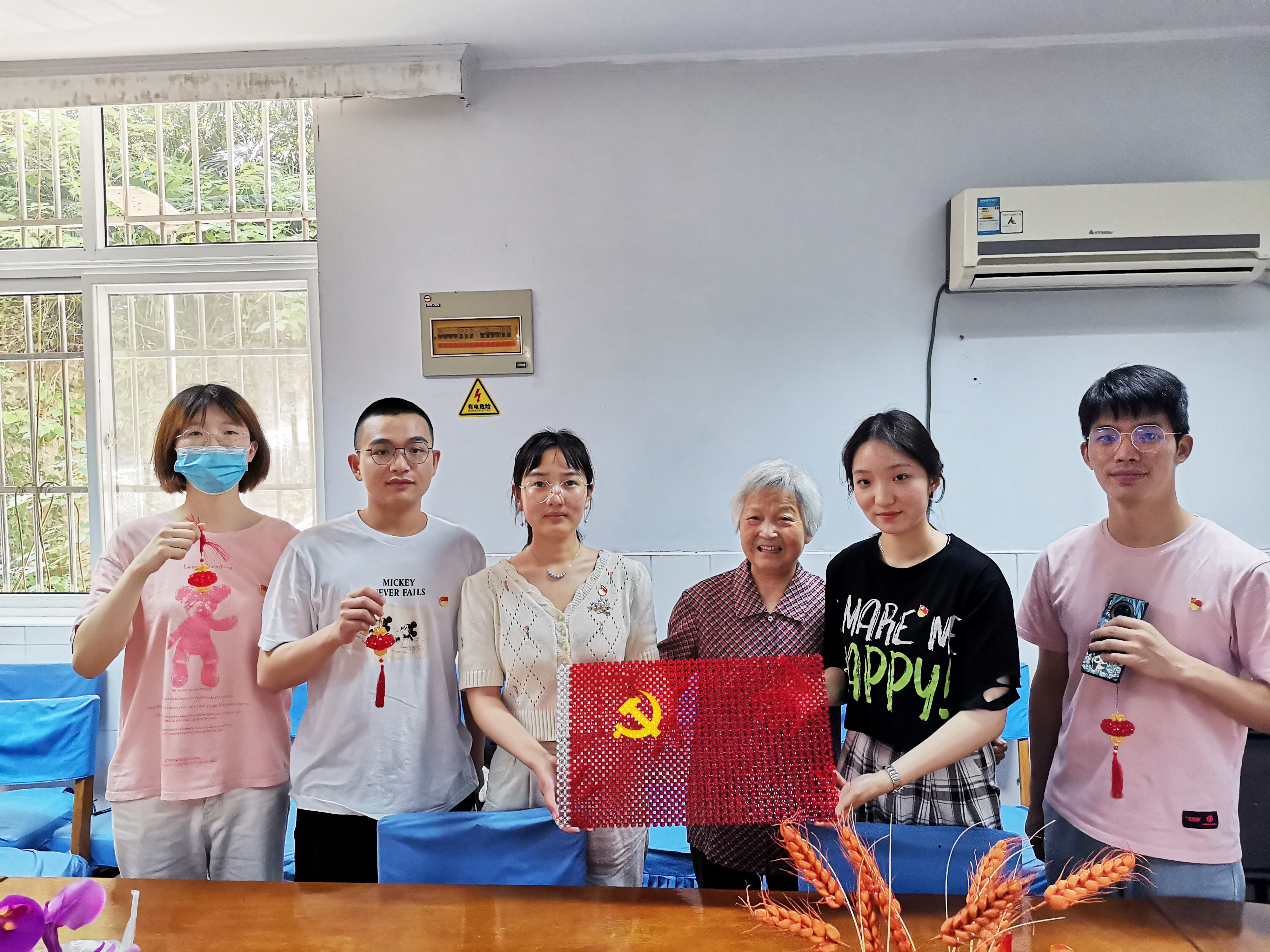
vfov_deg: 53.1
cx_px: 635
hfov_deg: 67.3
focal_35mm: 26
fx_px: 954
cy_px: 476
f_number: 1.8
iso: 400
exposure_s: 1/50
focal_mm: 5.5
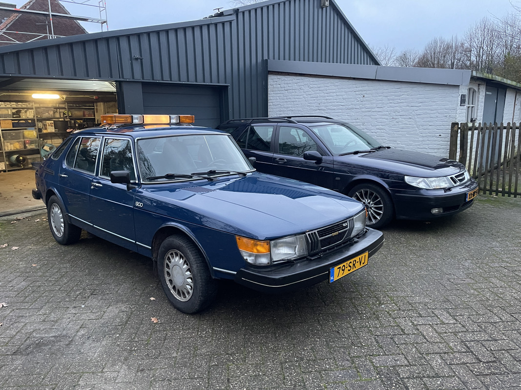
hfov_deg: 67.3
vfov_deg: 53.1
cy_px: 195
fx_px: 391
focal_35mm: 26
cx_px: 260
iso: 500
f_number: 1.6
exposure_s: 1/59
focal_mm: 4.2
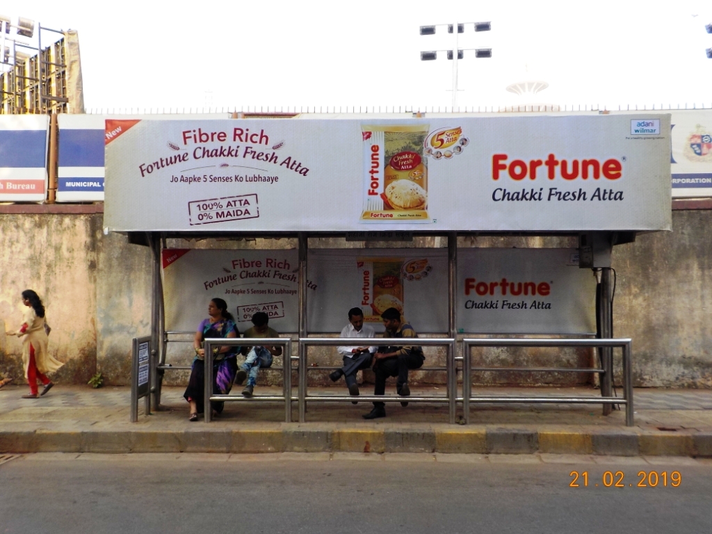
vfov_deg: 46.8
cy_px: 267
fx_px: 617
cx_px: 356
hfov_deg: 60.0
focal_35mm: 30
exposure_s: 1/250
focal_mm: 4.1
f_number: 3.3
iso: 125
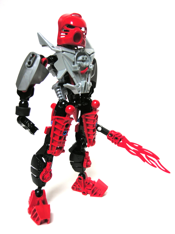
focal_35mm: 37
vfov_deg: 50.1
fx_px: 249
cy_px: 117
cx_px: 88
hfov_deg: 38.7
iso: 50
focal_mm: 9.3
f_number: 3.1
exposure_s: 1/8.1
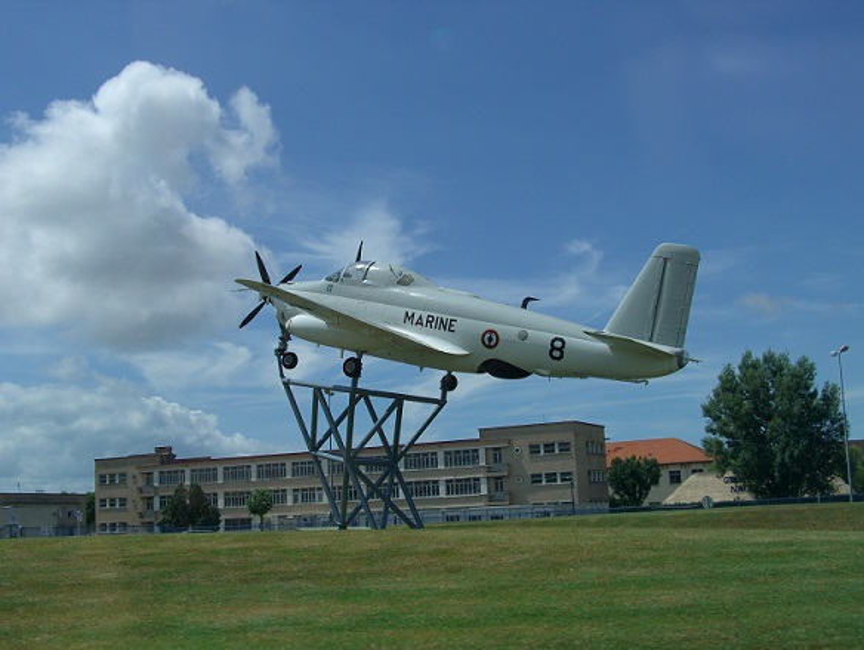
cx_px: 432
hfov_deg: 41.2
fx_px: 1149
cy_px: 325
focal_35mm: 46
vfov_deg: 31.6
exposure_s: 1/500
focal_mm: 9.6
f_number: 6.2
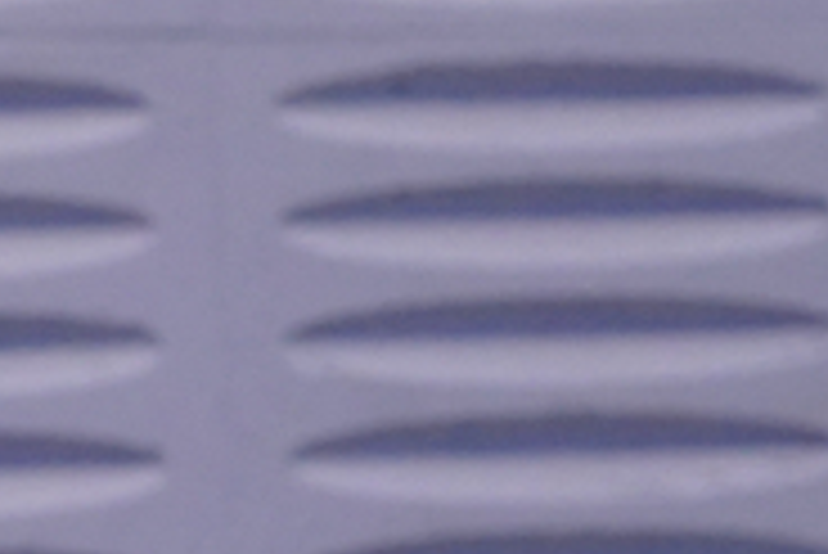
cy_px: 466
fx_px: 13005
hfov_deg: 3.6
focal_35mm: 565
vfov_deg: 2.4
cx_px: -972
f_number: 4
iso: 5000
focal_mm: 80
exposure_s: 1/160
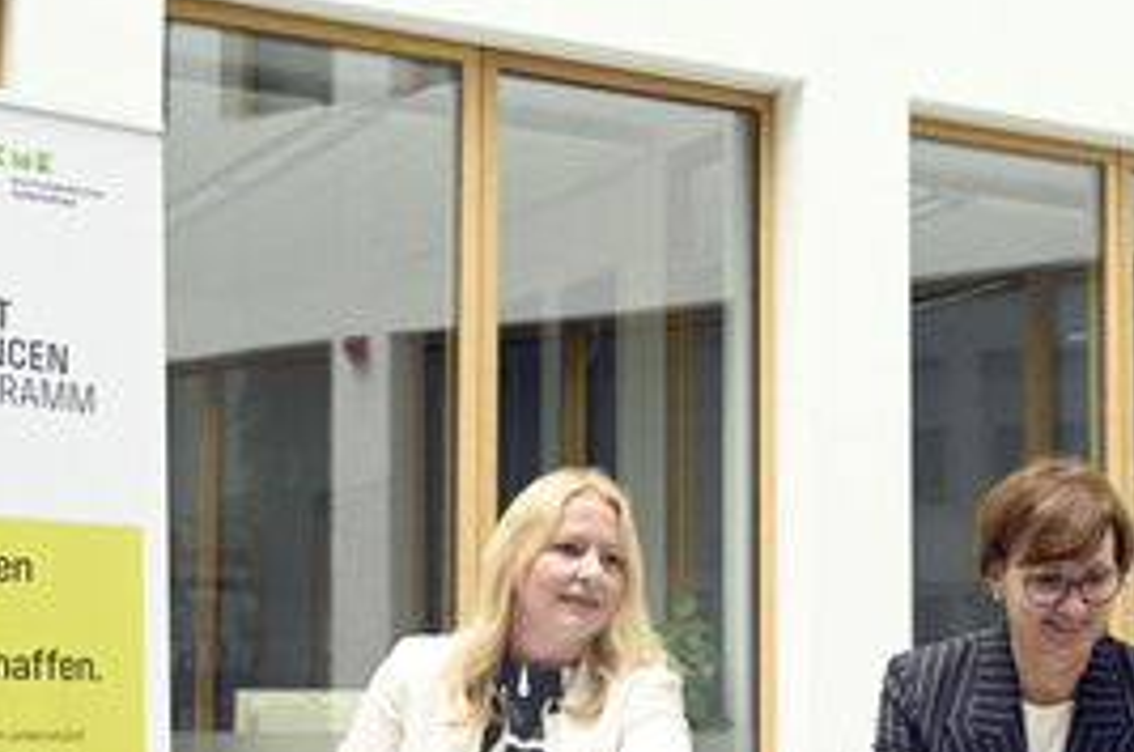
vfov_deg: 19.0
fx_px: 2232
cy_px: 569
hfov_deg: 28.3
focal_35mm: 71
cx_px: 741
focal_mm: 42
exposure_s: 1/250
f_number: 5
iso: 2000
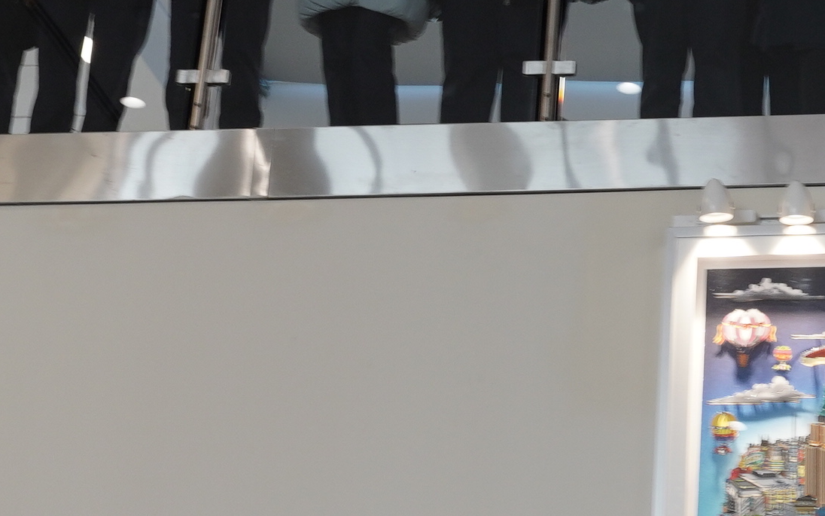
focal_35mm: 116
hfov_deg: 17.4
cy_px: 81
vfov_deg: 11.2
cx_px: 917
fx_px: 2608
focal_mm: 20
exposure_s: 1/30
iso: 250
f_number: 6.3
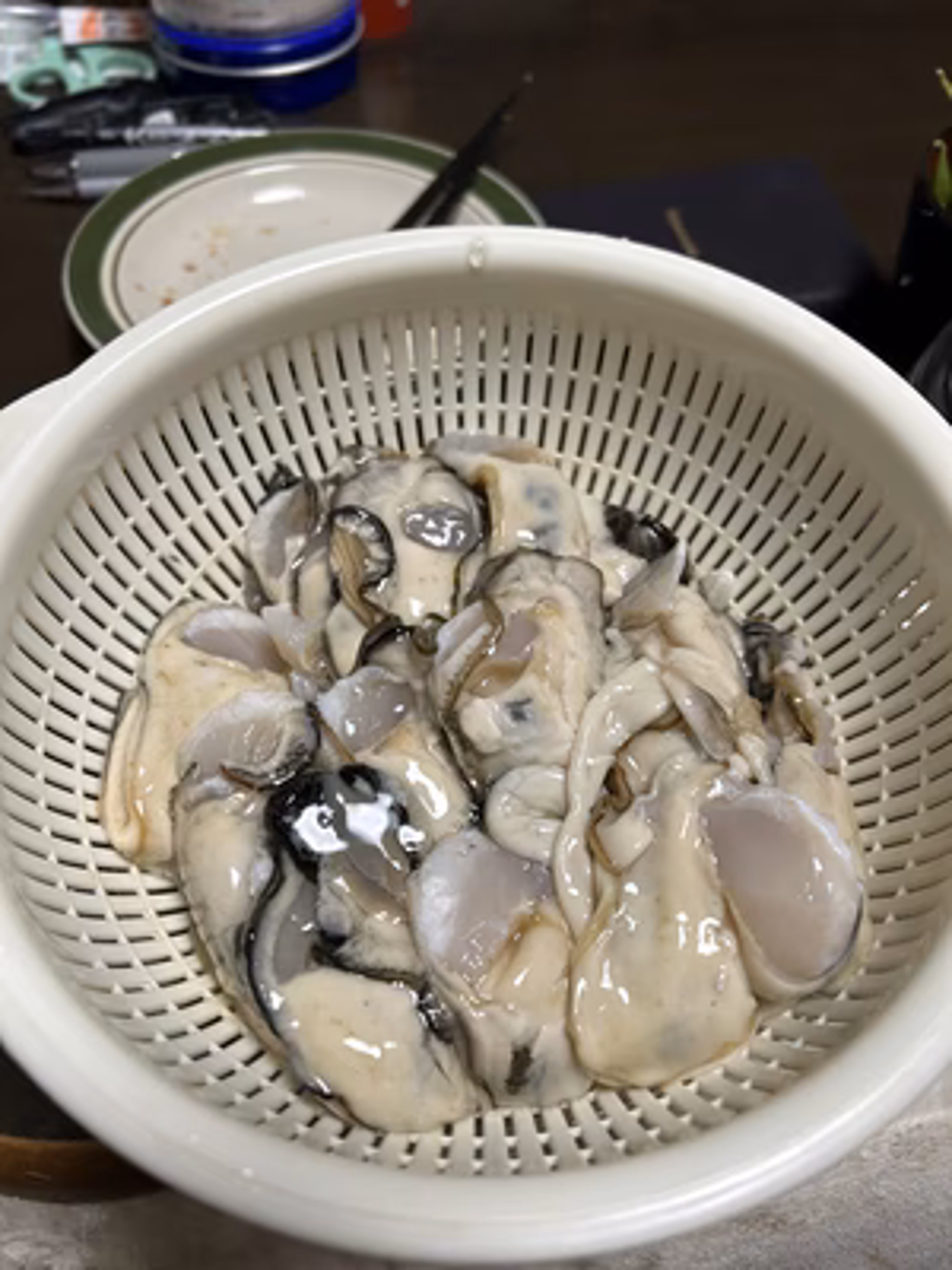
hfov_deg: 53.1
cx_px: 476
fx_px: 953
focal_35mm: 26
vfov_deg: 67.3
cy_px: 635
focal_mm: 5.7
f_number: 1.5
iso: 125
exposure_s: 1/100
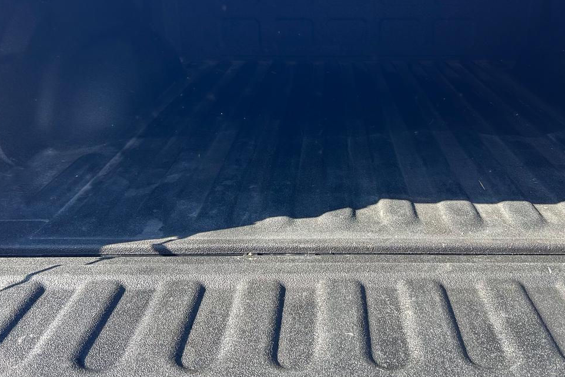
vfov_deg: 36.8
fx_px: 565
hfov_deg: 52.9
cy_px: 158
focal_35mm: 36
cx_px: 323
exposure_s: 1/270
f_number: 1.5
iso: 50
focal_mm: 5.7
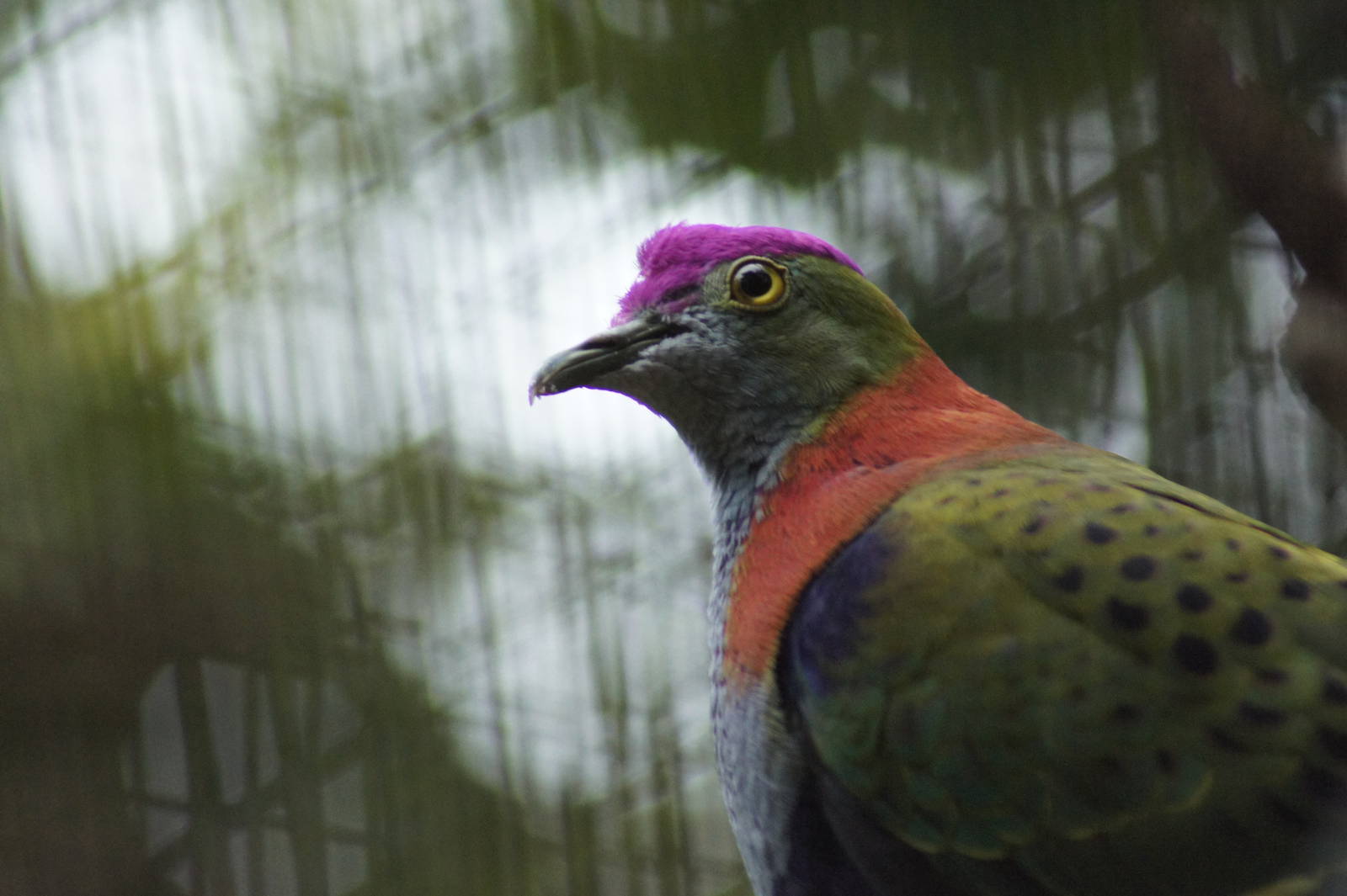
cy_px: 448
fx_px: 16828
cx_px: 674
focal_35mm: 450
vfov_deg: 3.1
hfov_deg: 4.6
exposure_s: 1/320
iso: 1600
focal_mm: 300
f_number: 5.6
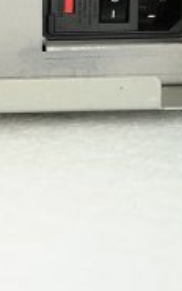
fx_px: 1725
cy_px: 20
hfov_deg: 5.8
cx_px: -228
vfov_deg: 9.6
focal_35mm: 217
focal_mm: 66
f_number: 7.1
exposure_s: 1/125
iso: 800
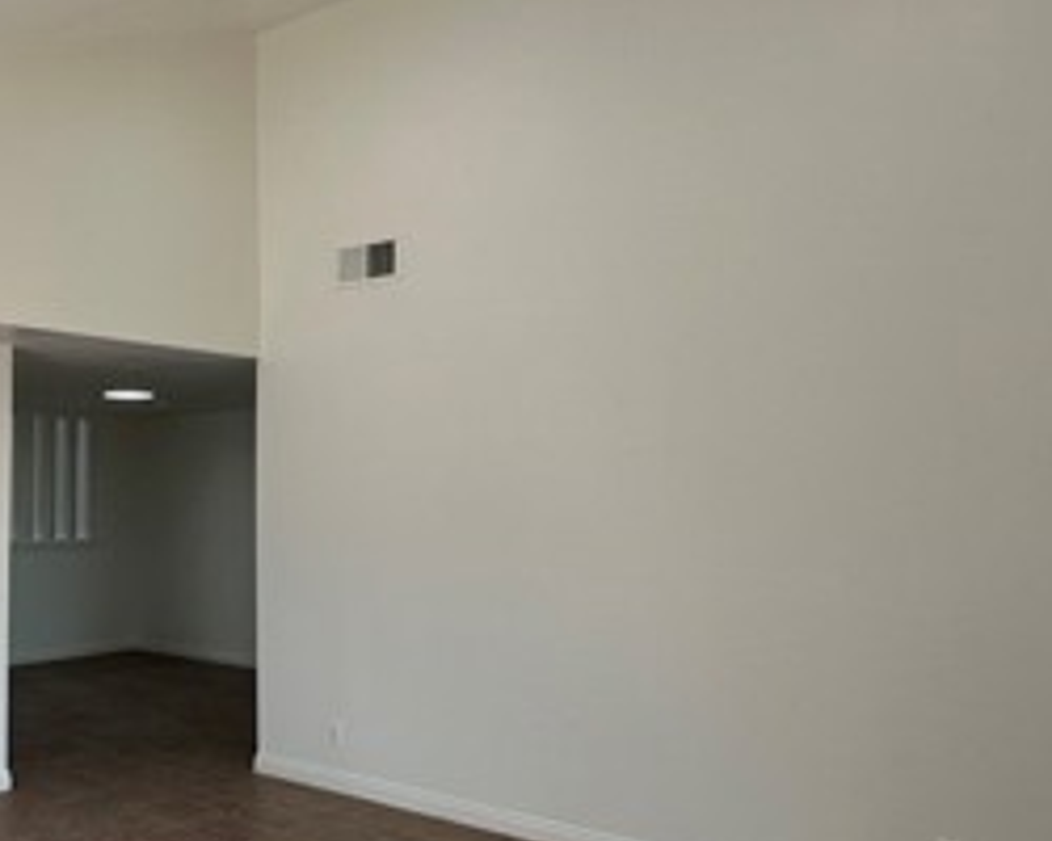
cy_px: 399
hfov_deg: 46.8
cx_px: 118
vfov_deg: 42.2
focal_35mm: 35
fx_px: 1090
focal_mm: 2.22
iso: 50
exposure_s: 1/120
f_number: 2.2
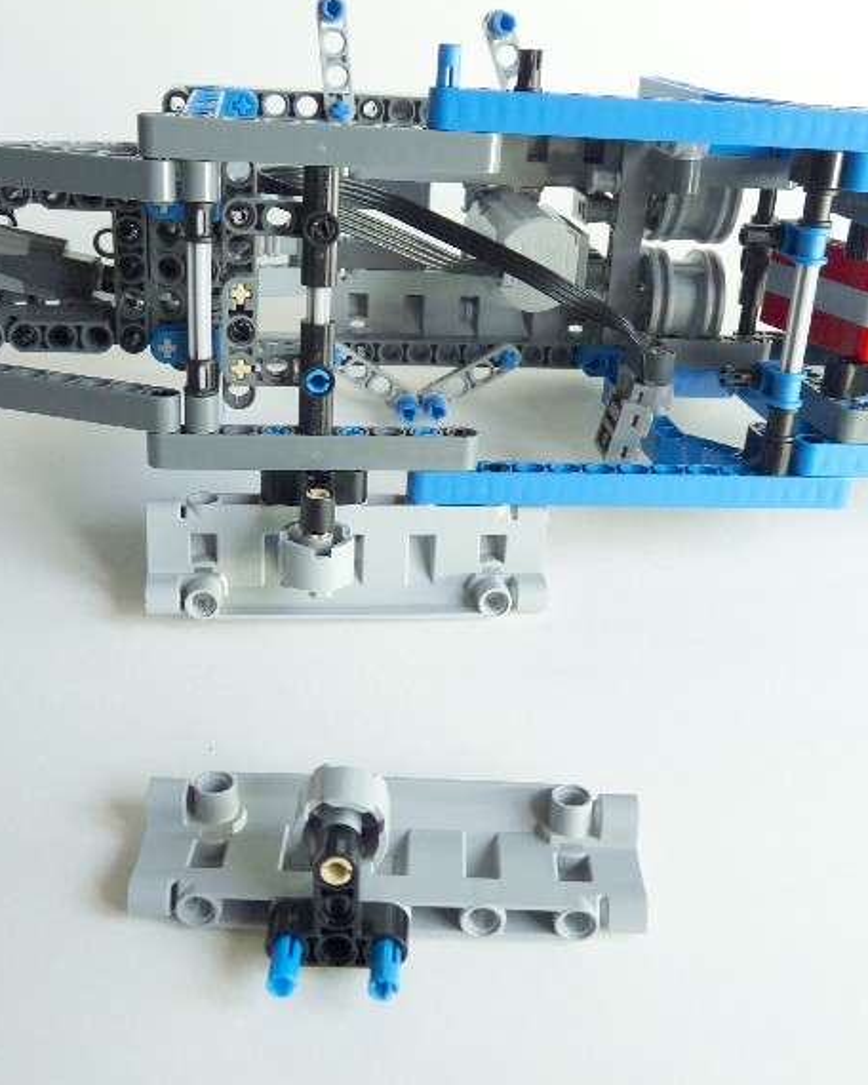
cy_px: 520
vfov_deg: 49.1
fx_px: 1188
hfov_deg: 40.1
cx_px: 415
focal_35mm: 37
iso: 100
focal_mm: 4.8
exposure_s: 1/25
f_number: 2.8
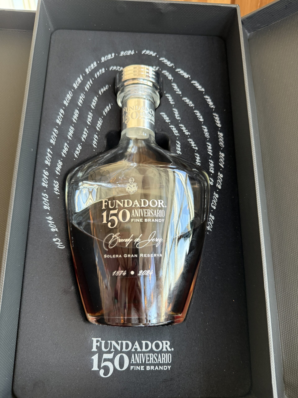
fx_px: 275
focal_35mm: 24
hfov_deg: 56.8
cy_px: 199
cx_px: 149
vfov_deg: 71.6
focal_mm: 6.76
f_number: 1.78
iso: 320
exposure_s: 1/60
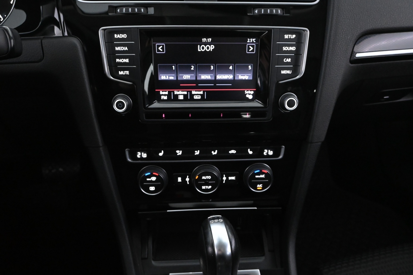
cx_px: 206
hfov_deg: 67.4
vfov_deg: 47.9
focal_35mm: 27
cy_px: 138
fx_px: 310
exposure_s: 1/25
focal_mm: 18
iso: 6400
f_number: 5.6
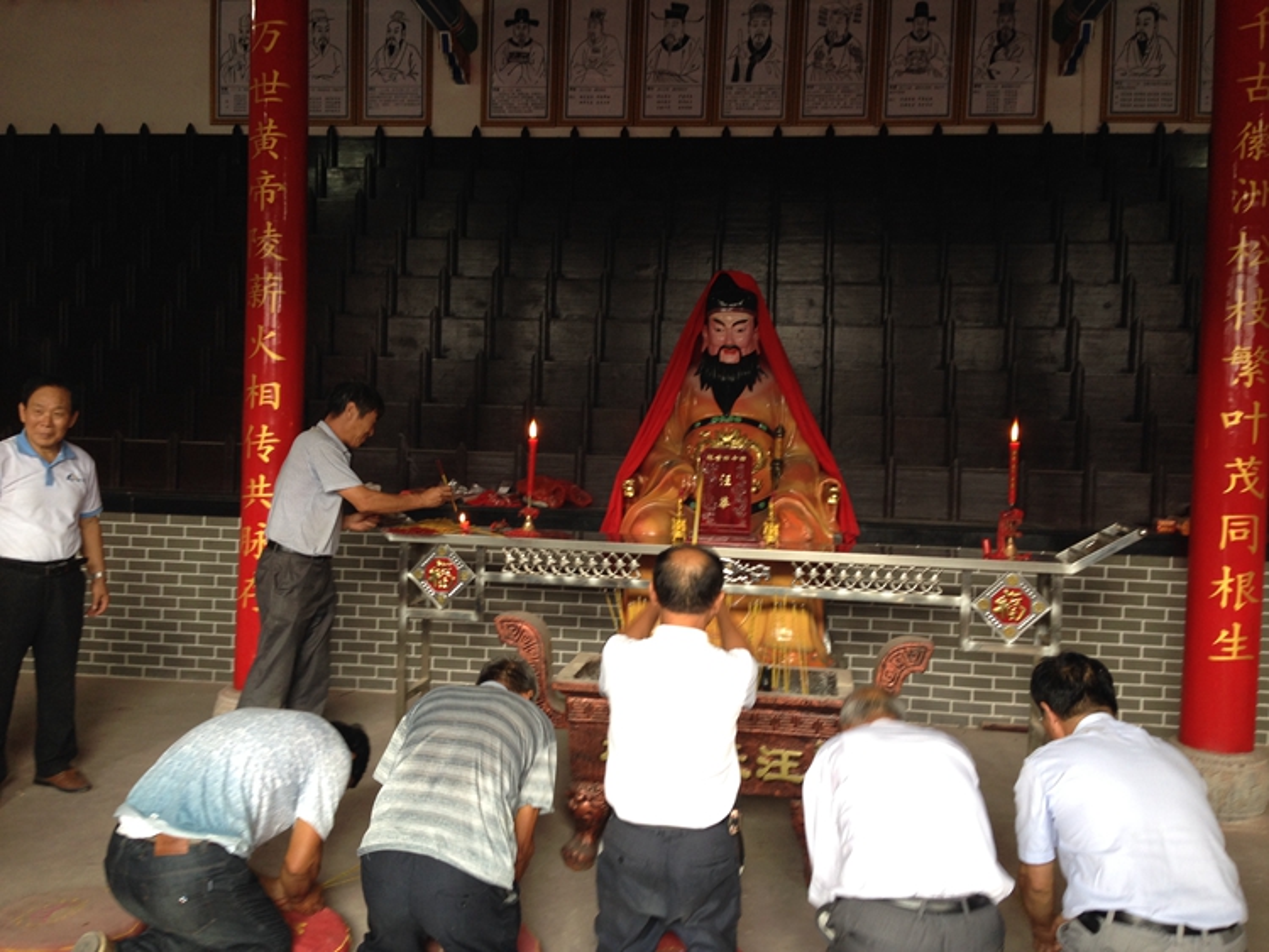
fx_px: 1210
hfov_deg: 55.3
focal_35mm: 33
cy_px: 476
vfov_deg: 43.0
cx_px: 634
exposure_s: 1/24
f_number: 2.4
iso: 50
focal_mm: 4.12
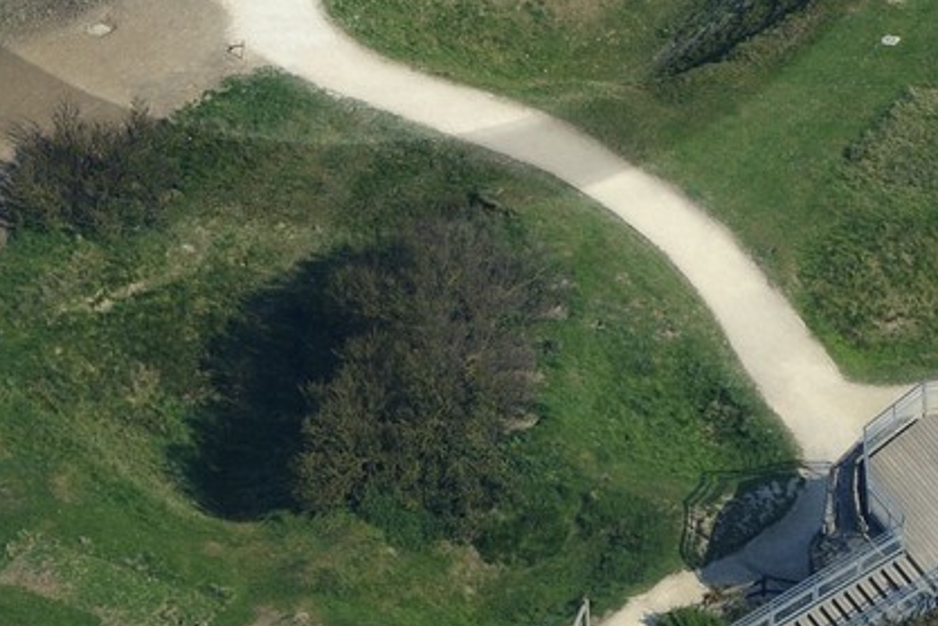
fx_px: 19957
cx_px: 340
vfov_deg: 1.8
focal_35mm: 766
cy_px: -475
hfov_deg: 2.7
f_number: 5.6
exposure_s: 1/1600
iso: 400
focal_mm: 200
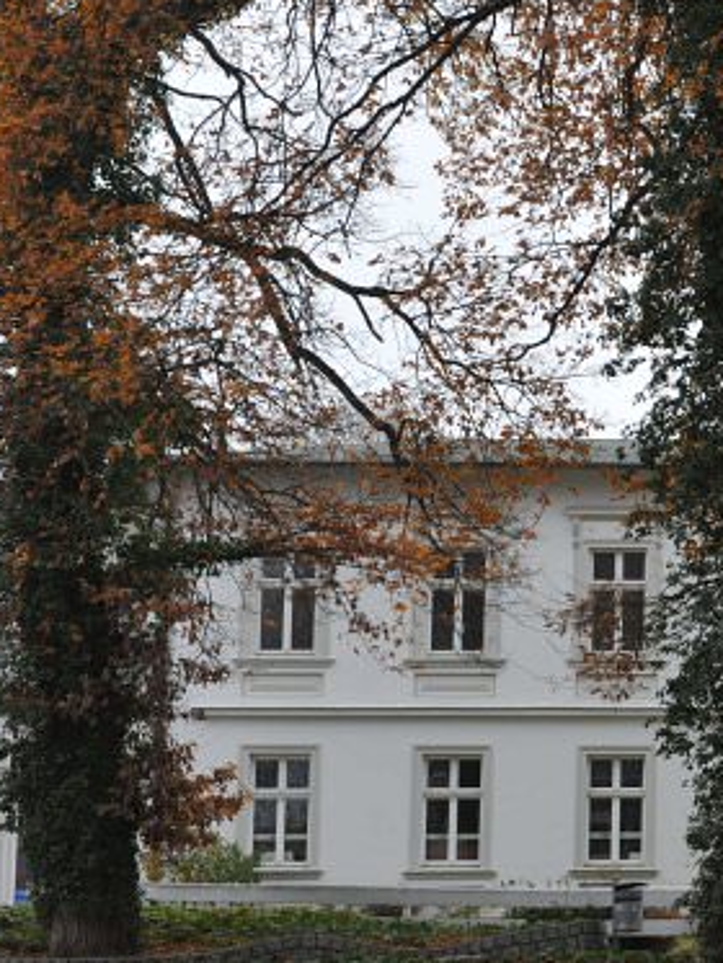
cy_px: 559
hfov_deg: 15.6
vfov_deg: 22.2
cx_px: 1043
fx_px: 2449
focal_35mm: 88
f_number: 5.6
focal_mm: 38
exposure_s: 1/125
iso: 200
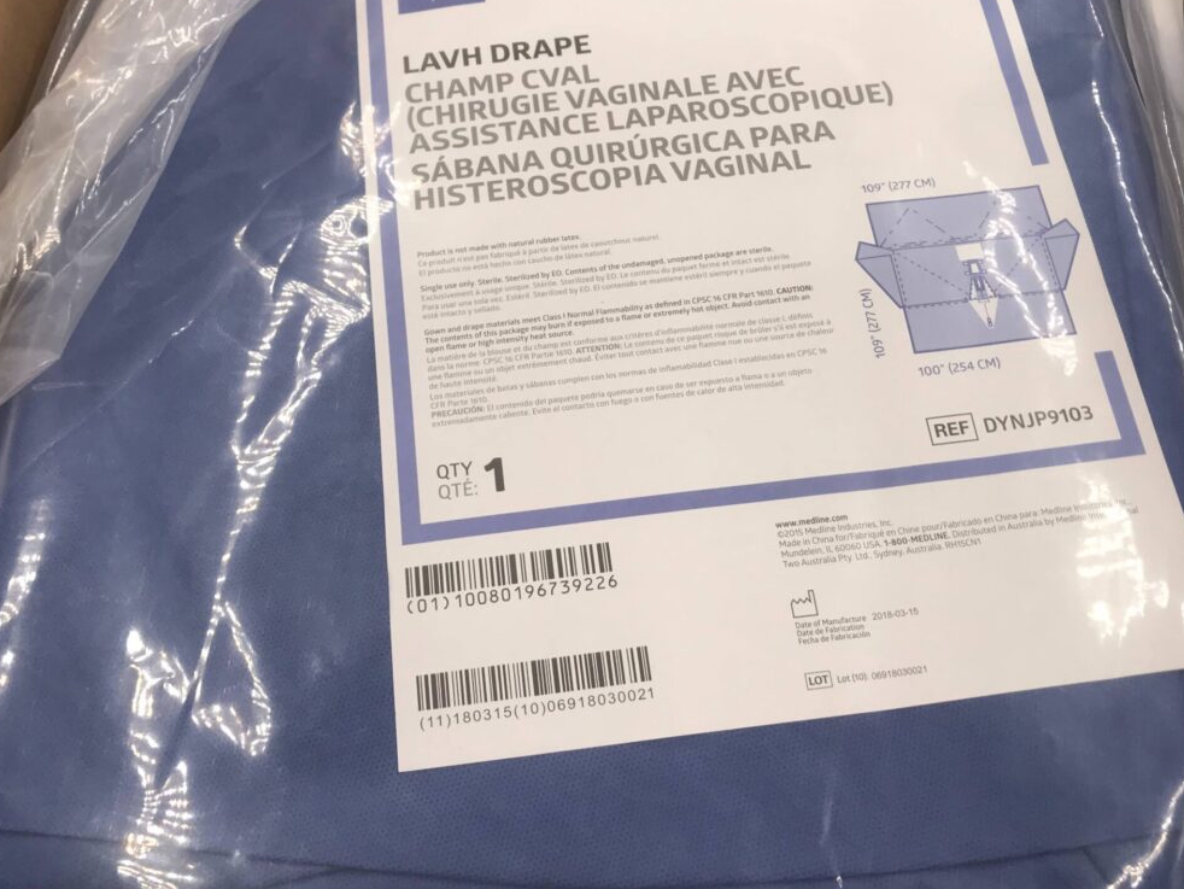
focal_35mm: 38
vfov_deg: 37.7
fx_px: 1300
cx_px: 587
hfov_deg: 49.0
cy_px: 401
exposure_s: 1/120
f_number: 1.8
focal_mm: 3.99
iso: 25
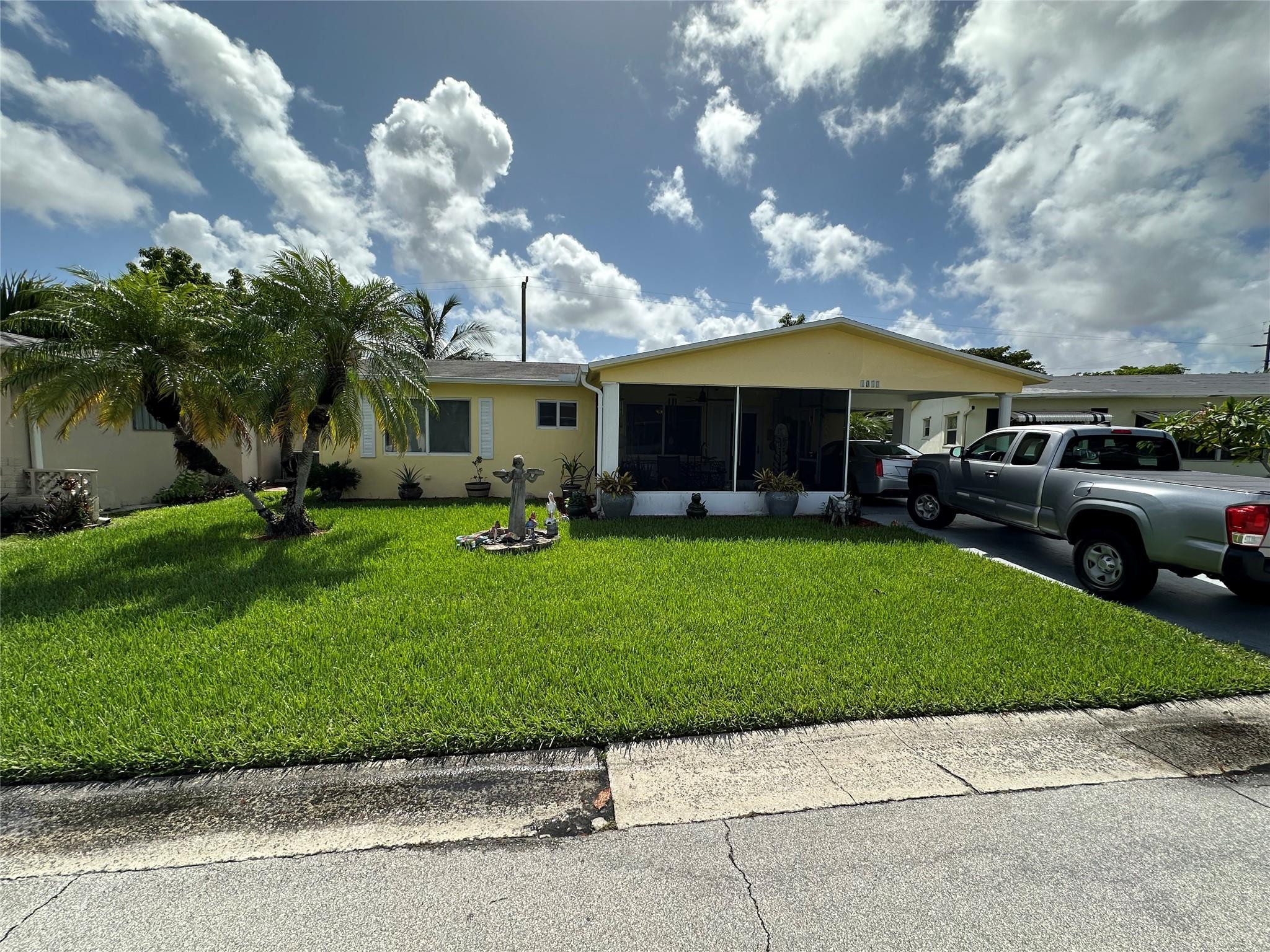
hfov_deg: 102.1
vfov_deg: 85.7
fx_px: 514
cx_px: 635
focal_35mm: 14
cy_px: 476
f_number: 2.2
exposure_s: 1/2092
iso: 50
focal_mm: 2.22
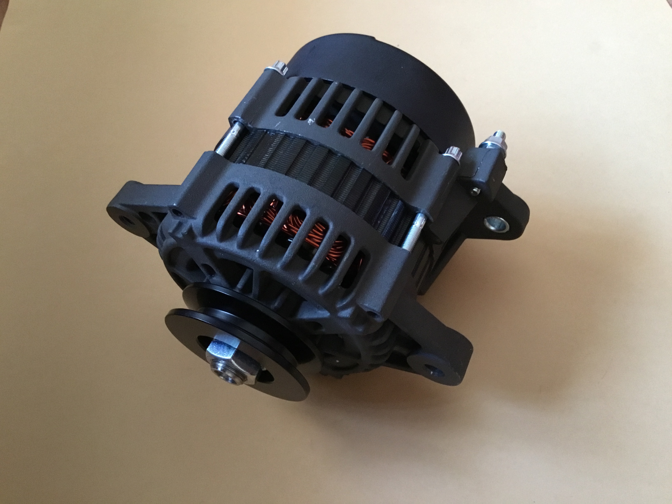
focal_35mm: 31
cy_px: 252
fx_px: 602
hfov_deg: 58.4
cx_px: 336
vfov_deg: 45.4
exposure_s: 1/17
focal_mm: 3.3
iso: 250
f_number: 2.4
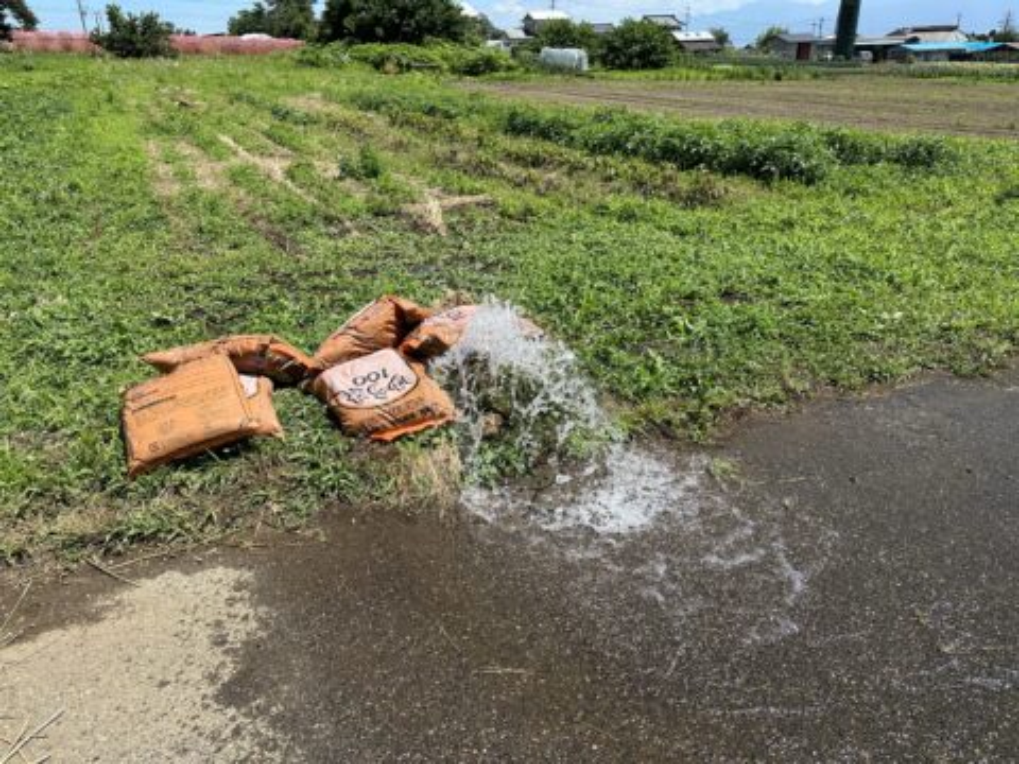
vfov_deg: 56.8
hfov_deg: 71.6
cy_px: 382
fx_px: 706
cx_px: 510
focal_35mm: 24
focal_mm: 6.86
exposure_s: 1/4016
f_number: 1.78
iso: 80
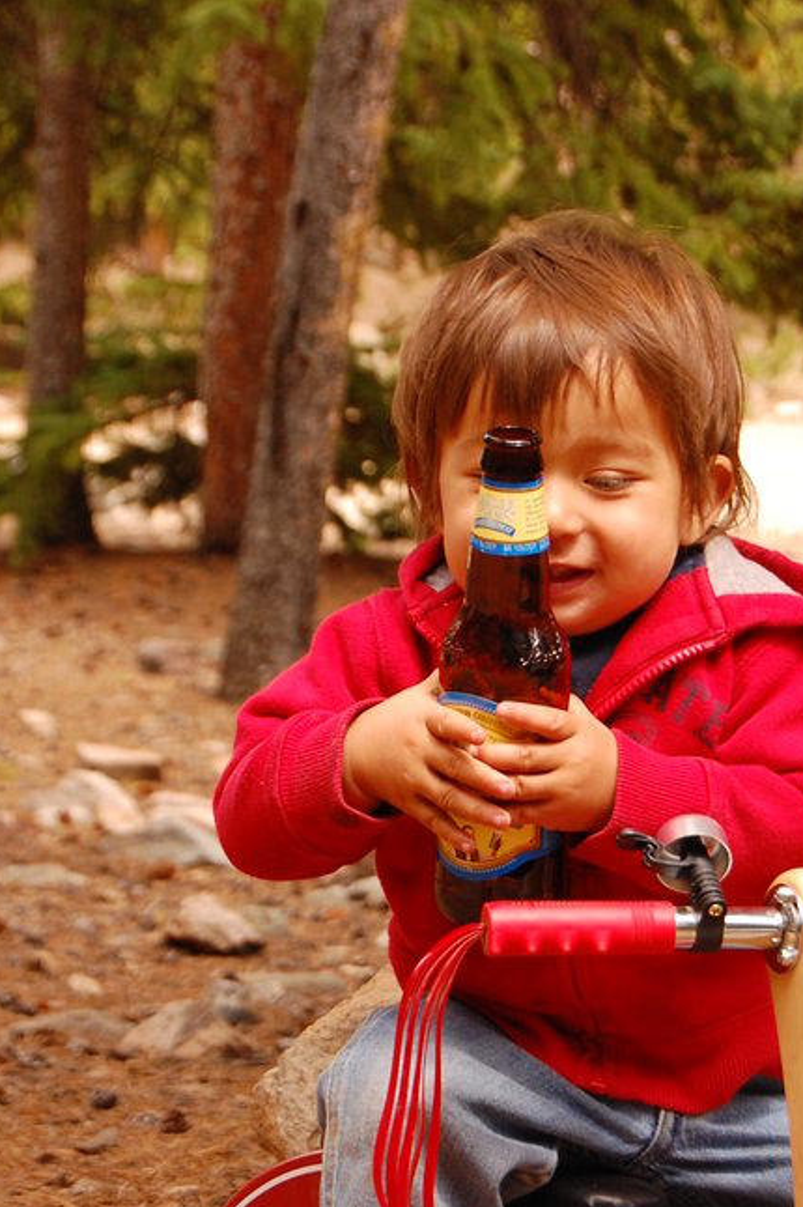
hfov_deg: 10.5
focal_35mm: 131
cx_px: 535
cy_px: 805
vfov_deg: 15.6
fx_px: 4380
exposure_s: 1/200
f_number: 7.1
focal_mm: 55
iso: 400
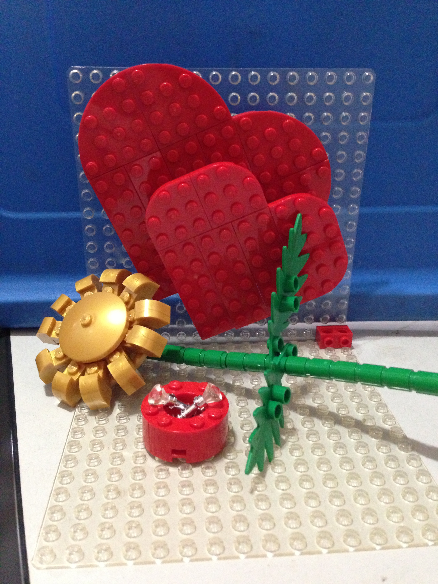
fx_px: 557
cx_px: 219
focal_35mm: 33
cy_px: 292
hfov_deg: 42.9
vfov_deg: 55.4
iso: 800
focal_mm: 4.13
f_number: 2.4
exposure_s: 1/15
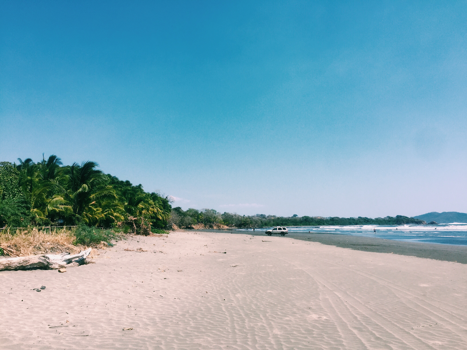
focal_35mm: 29
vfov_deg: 48.2
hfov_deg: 61.7
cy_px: 175
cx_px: 234
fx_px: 391
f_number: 2.2
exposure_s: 1/2639
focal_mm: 4.15
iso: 32
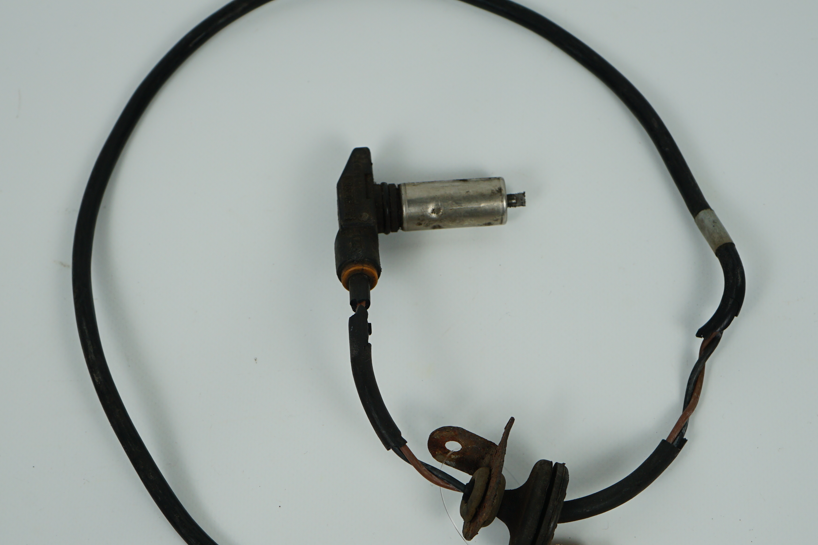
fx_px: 1931
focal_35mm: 85
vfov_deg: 16.0
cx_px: 407
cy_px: 371
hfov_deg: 23.9
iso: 200
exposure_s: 1/200
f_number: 7.1
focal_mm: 50
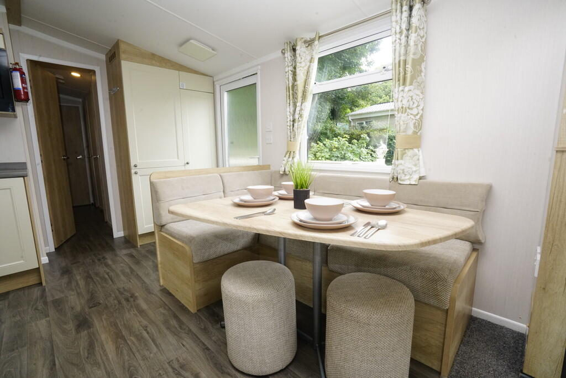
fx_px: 252
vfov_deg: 73.8
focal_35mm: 16
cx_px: 283
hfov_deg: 96.7
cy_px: 189
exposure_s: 1/60
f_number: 16
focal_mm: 16
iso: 3200
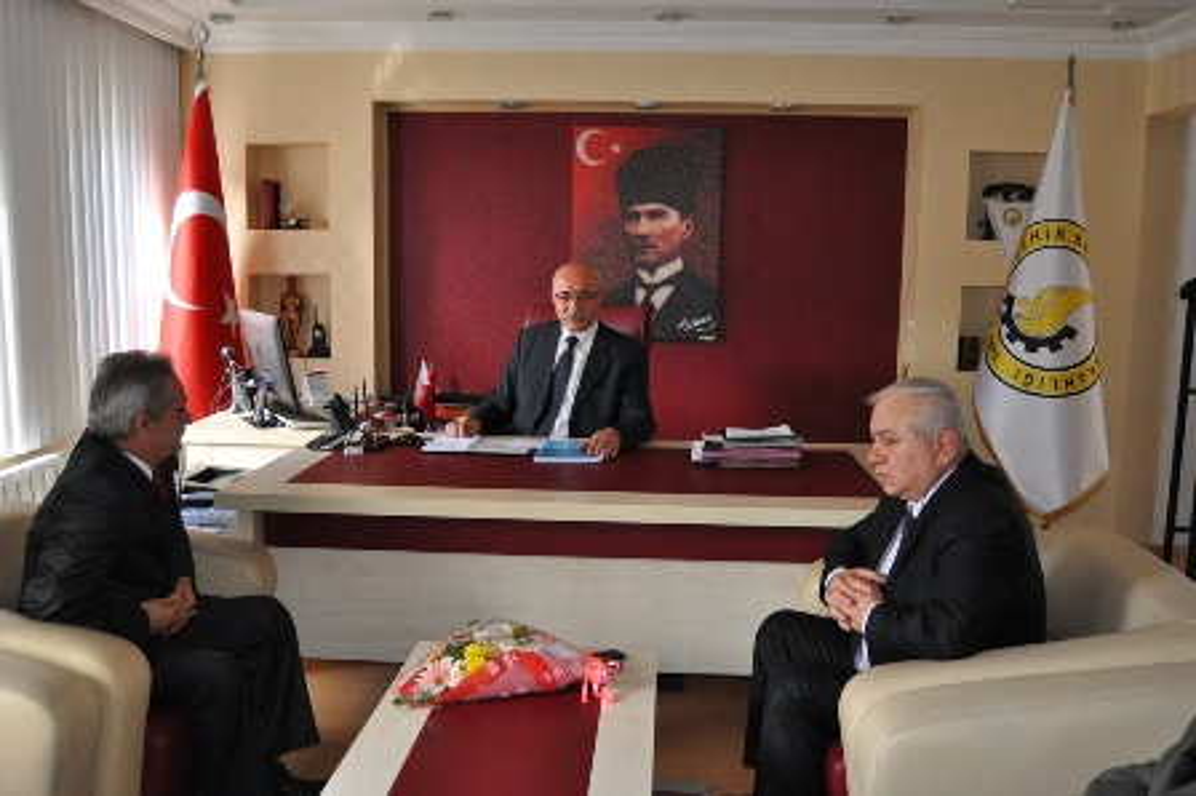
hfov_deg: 62.0
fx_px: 996
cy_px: 398
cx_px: 598
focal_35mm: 30
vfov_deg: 43.5
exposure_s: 1/125
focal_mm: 20
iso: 800
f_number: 3.5
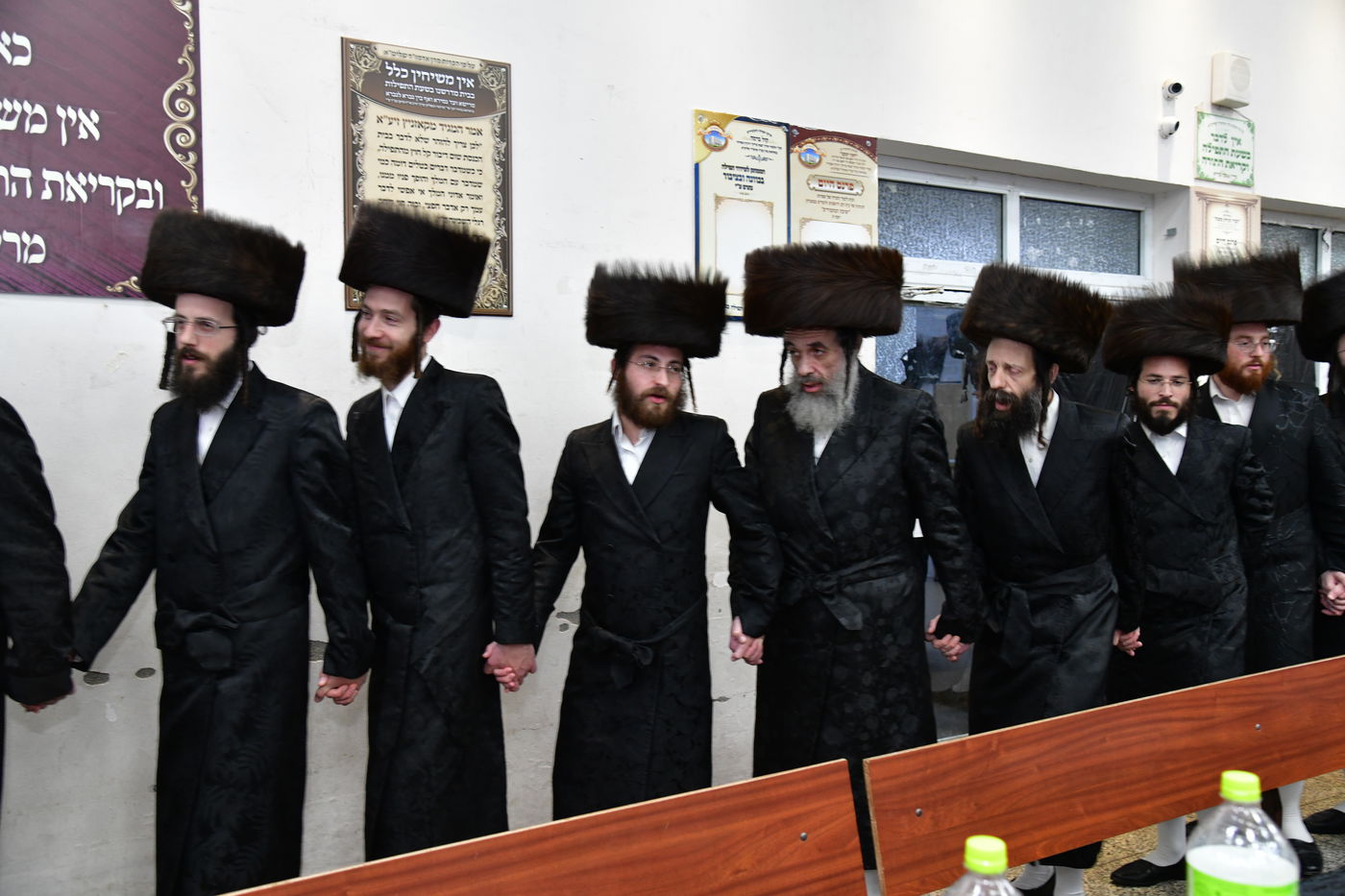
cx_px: 672
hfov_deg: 58.7
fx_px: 1195
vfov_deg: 41.1
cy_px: 448
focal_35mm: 32
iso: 2000
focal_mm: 32
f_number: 5.6
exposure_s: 1/100
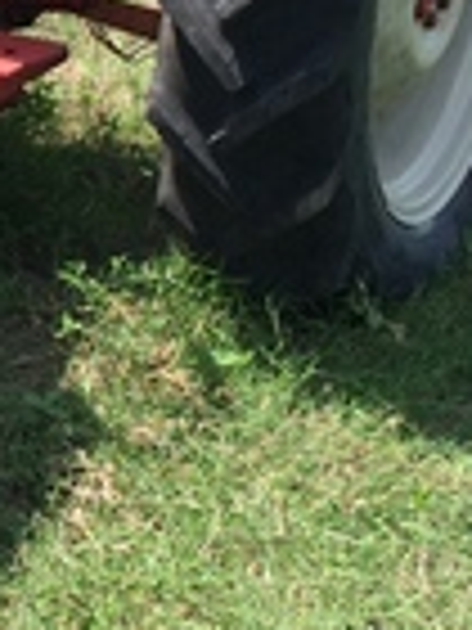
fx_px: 2182
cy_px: 184
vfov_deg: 16.4
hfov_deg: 11.4
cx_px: -416
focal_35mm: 120
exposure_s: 1/1001
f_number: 2.2
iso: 32
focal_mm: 4.15
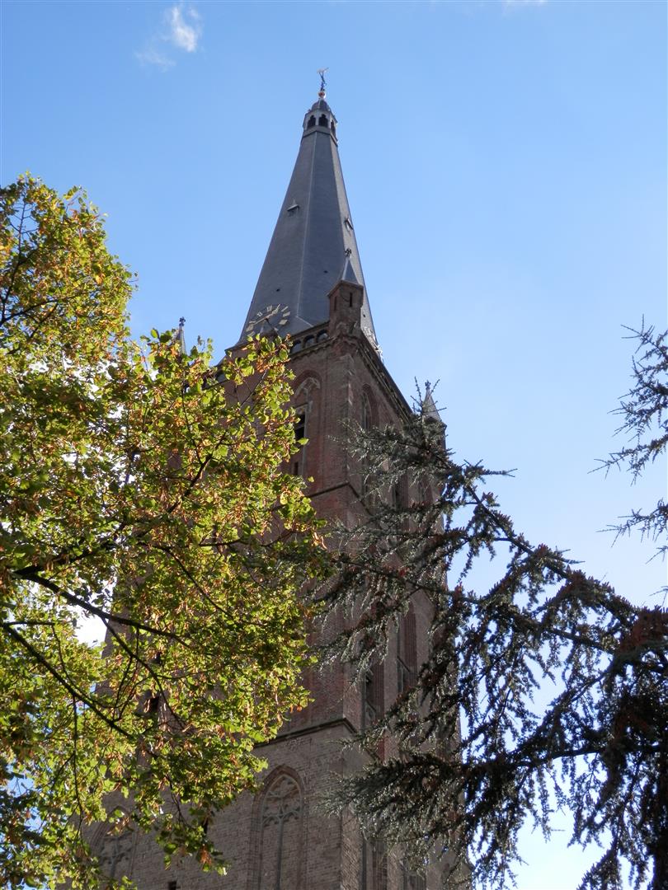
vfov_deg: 42.1
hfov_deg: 32.2
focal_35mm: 45
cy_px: 445
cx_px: 334
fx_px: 1158
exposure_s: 1/500
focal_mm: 8
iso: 80
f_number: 3.8
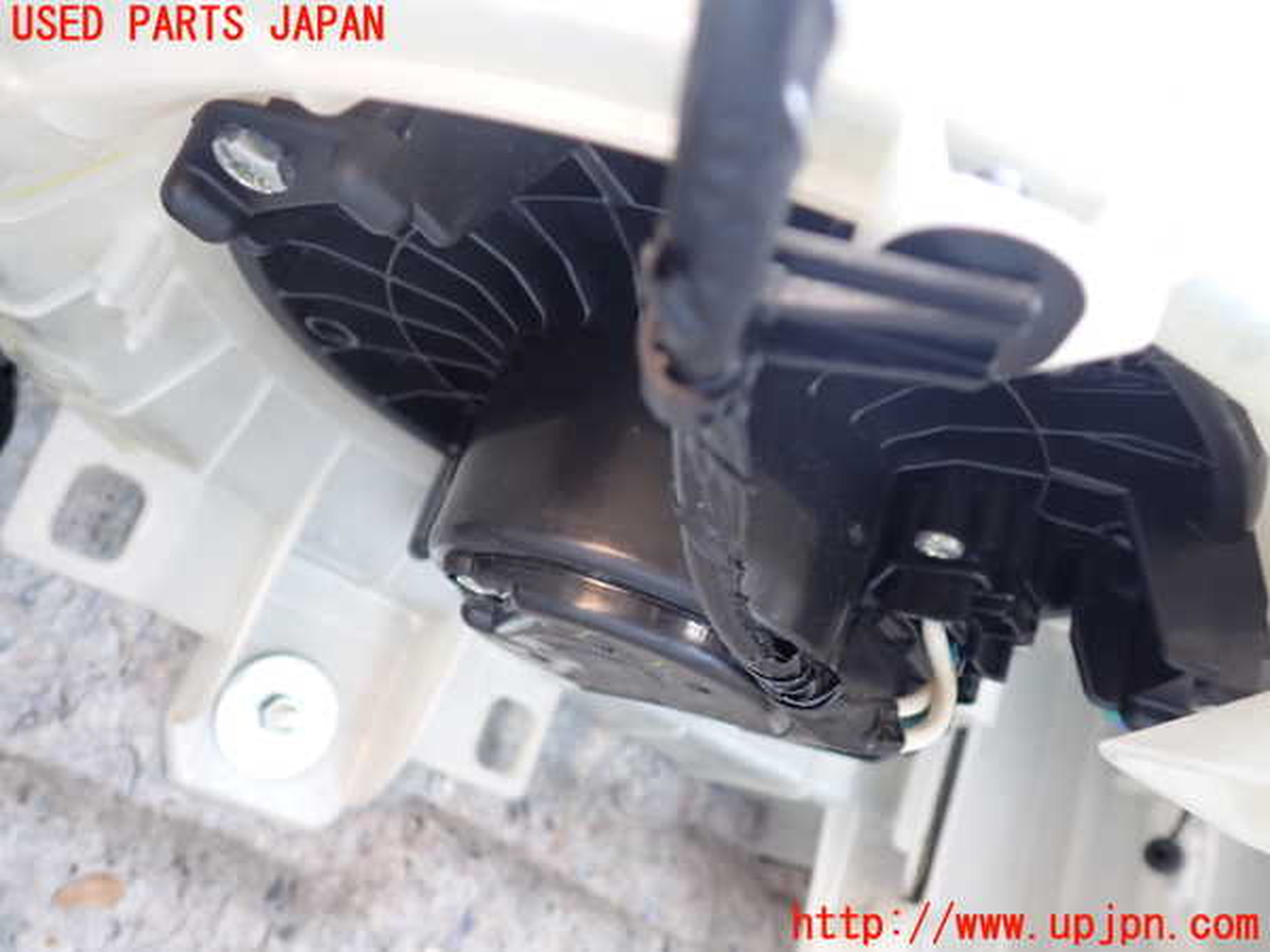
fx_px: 1101
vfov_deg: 46.8
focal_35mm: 30
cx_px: 635
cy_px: 476
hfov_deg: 60.0
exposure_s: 1/30
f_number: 2.3
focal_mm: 5.4
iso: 250
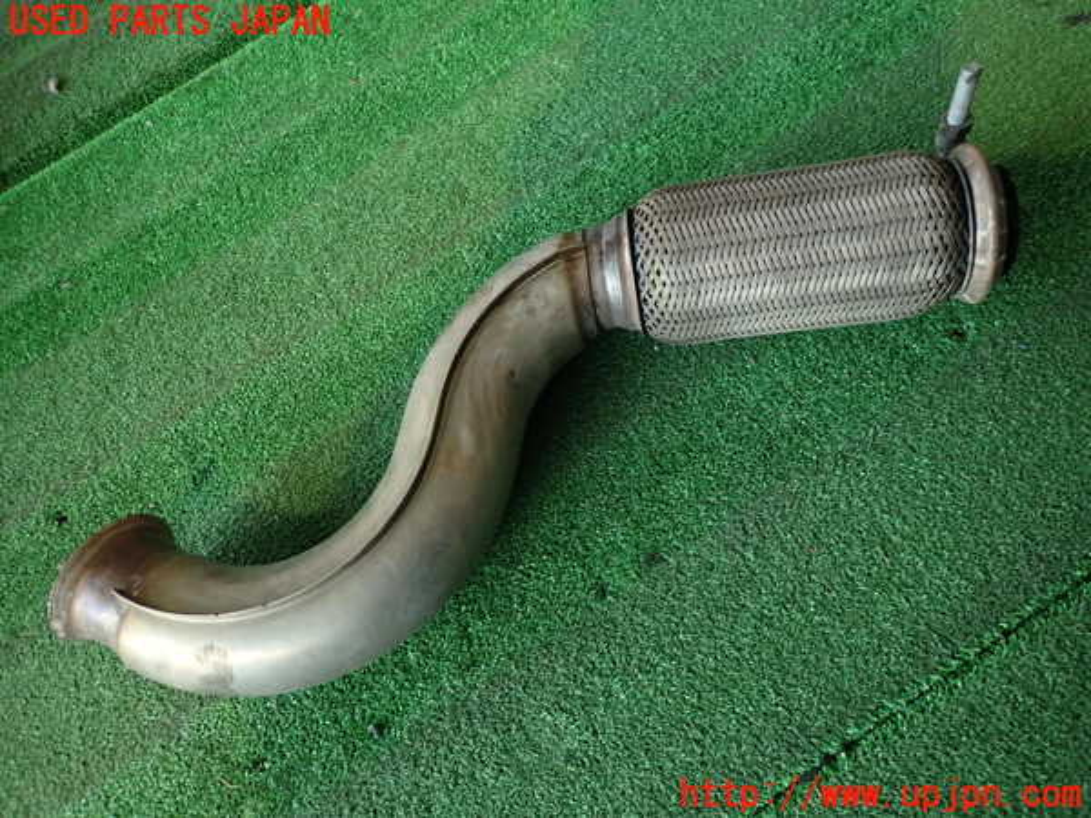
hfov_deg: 69.4
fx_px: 788
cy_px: 409
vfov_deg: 54.9
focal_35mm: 25
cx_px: 546
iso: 320
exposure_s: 1/30
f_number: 2
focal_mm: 4.5
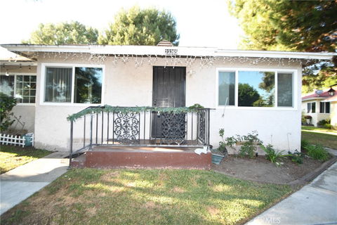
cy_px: 112
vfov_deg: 77.3
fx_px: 140
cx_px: 168
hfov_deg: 100.4
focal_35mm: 15
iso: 100
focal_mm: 10
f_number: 4
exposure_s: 1/60
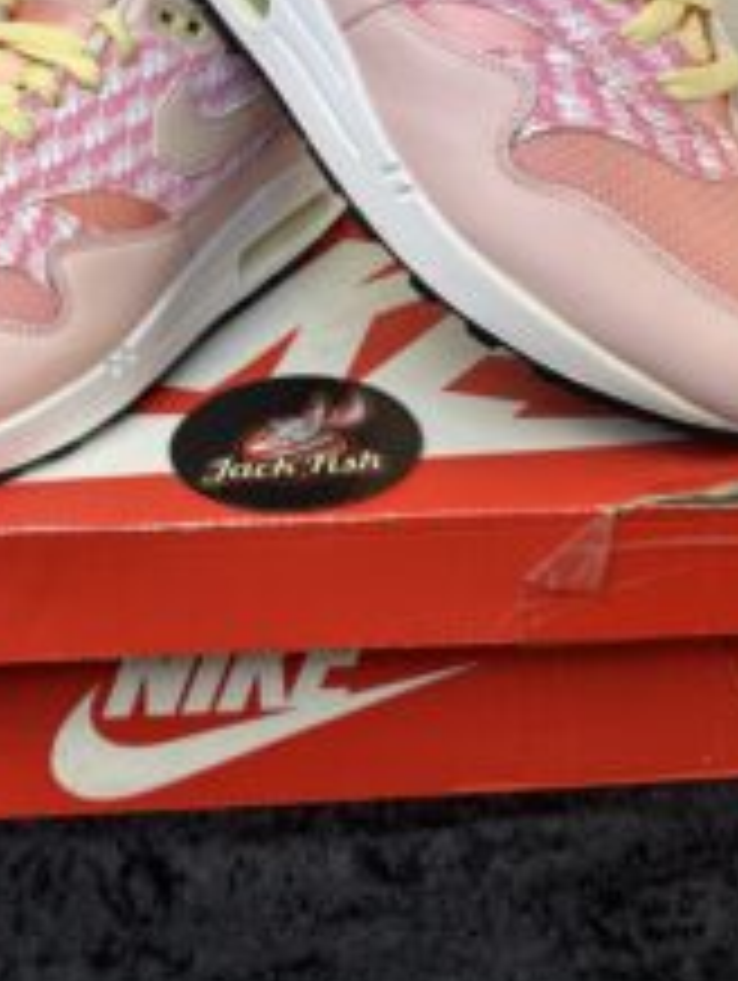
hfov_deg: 32.7
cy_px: 216
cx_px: 252
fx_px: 1248
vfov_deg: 41.3
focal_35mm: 44
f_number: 1.78
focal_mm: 6.86
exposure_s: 1/109
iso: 50
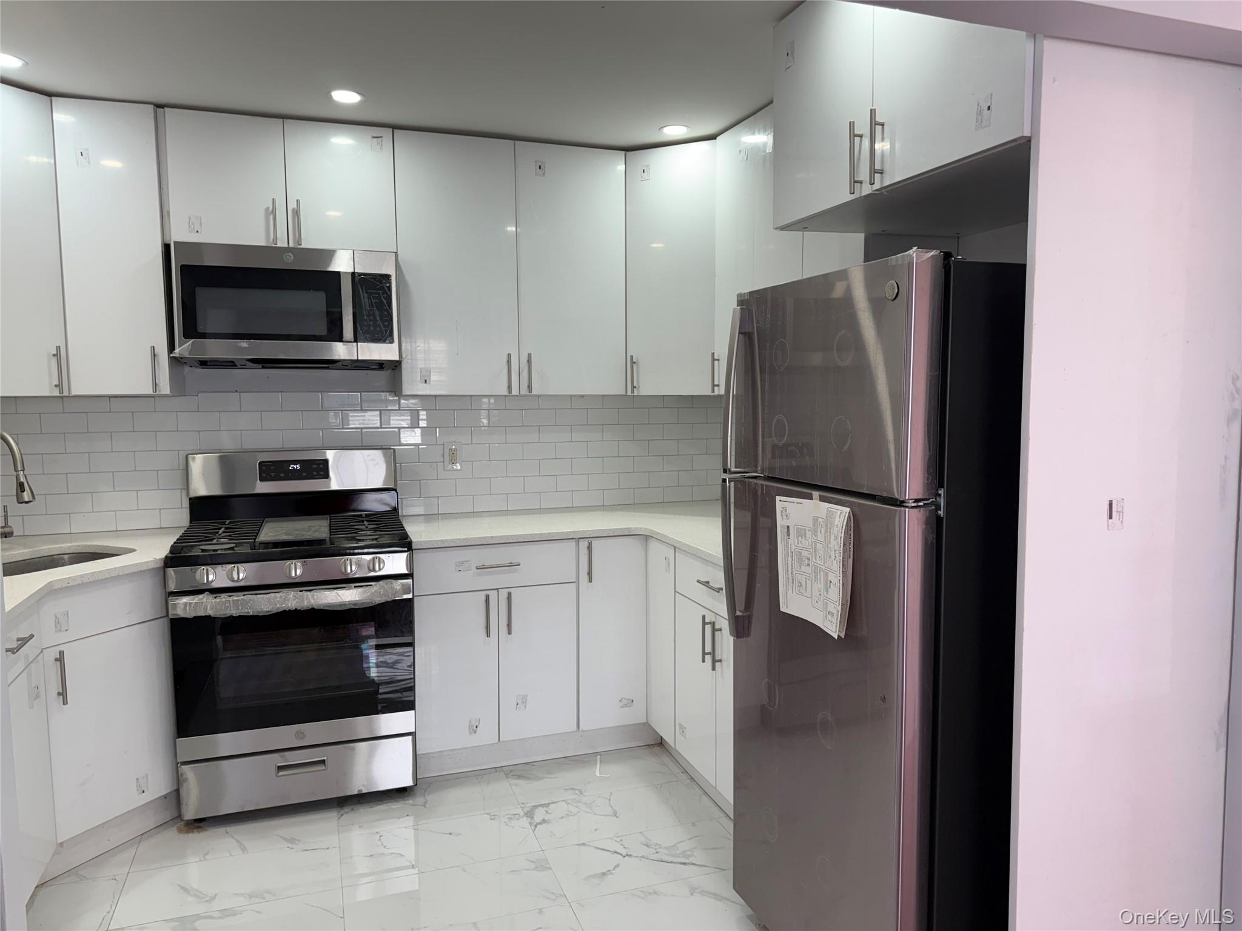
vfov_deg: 56.8
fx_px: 861
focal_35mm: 24
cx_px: 621
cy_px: 466
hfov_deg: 71.6
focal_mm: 6.76
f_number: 1.78
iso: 64
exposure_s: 1/120
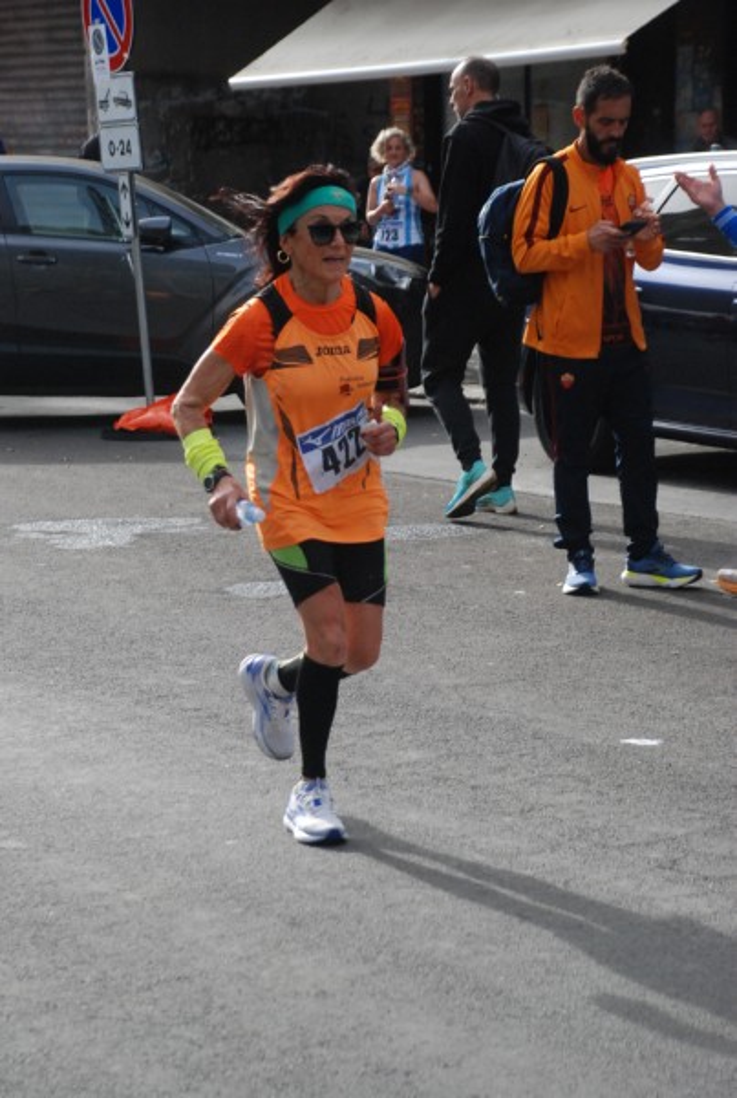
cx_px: 368
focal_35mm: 105
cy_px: 549
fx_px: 3208
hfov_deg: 13.1
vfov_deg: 19.4
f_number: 5.6
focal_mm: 70
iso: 1000
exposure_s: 1/1250
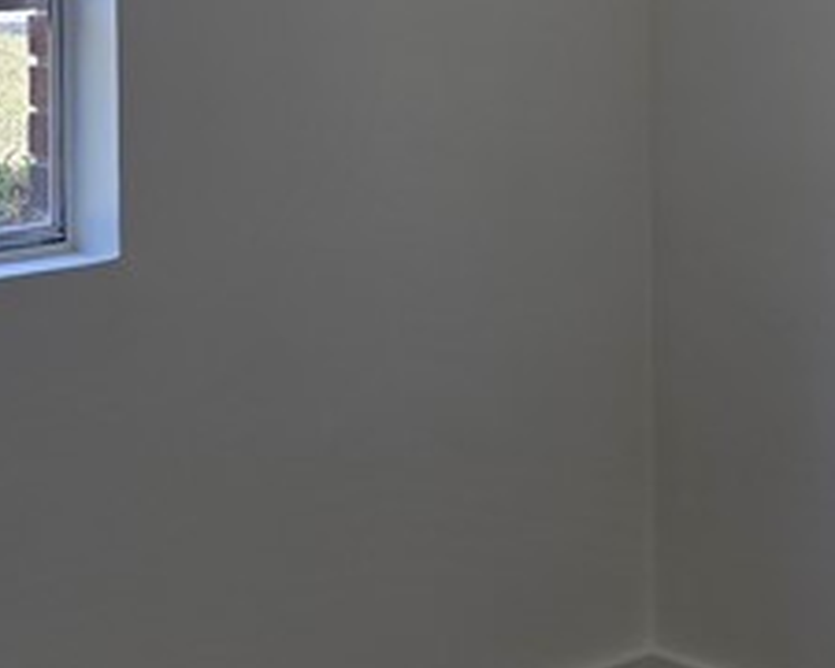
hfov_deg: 18.7
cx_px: 612
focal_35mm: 102
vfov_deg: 14.7
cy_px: -78
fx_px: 2521
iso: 20
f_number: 1.7
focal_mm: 6.3
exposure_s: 1/120
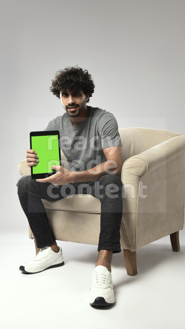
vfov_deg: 54.0
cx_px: 97
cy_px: 165
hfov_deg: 32.0
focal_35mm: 37
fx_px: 323
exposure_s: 1/125
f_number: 5
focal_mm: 35
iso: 400
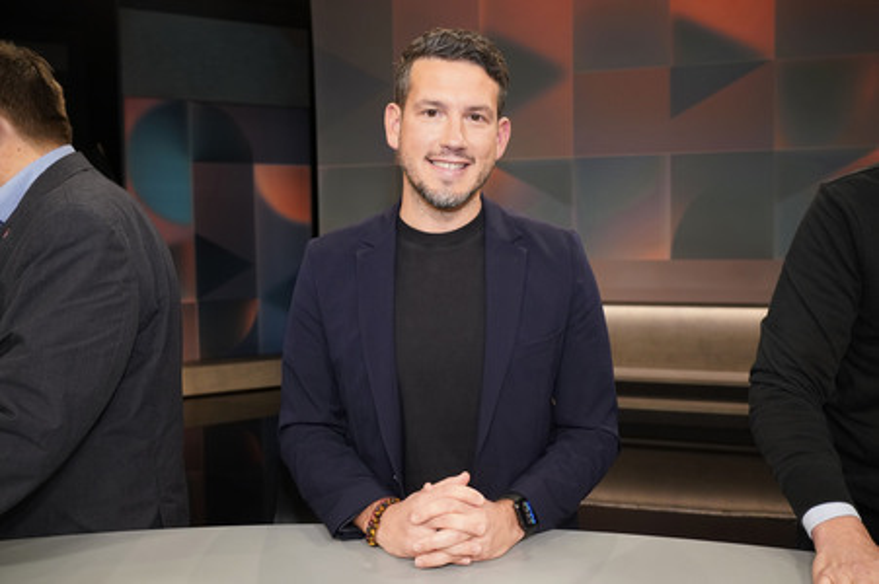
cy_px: 292
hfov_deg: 62.0
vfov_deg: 43.5
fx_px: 732
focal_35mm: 30
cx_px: 440
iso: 2000
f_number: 5
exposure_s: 1/160
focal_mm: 30
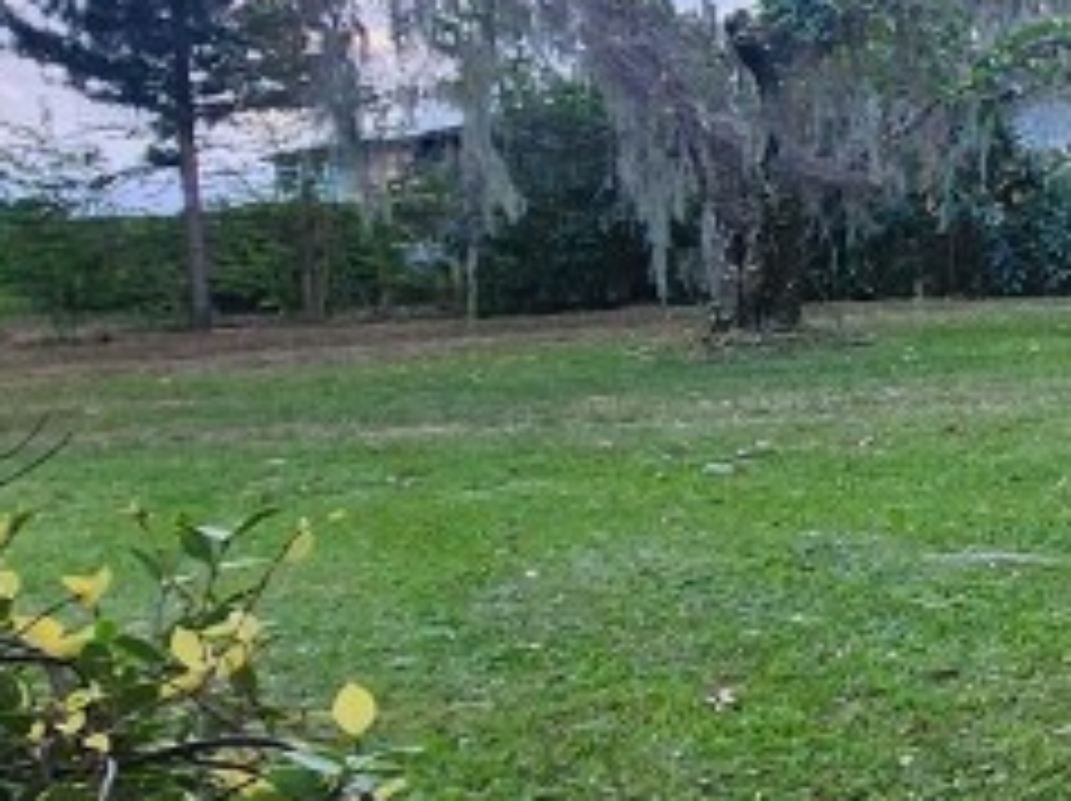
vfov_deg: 26.0
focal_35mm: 56
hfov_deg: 22.0
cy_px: 436
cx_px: 1904
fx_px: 1731
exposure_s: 1/60
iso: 50
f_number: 2.2
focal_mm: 2.2
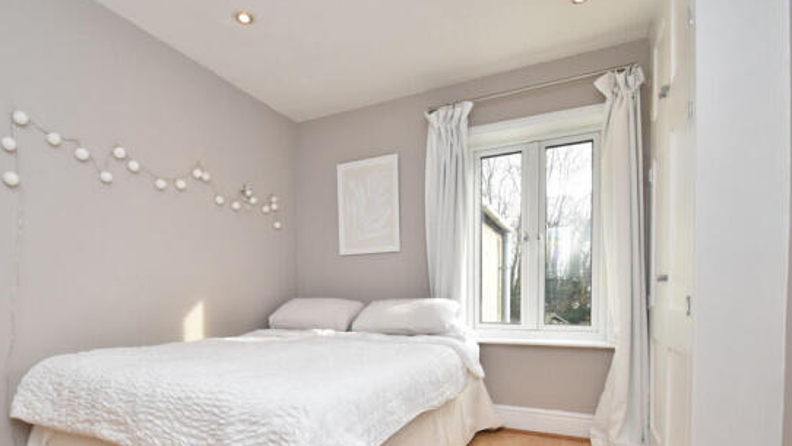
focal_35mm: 19
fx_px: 399
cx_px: 369
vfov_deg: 57.3
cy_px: 290
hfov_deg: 89.4
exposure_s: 1/60
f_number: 9
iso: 400
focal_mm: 10
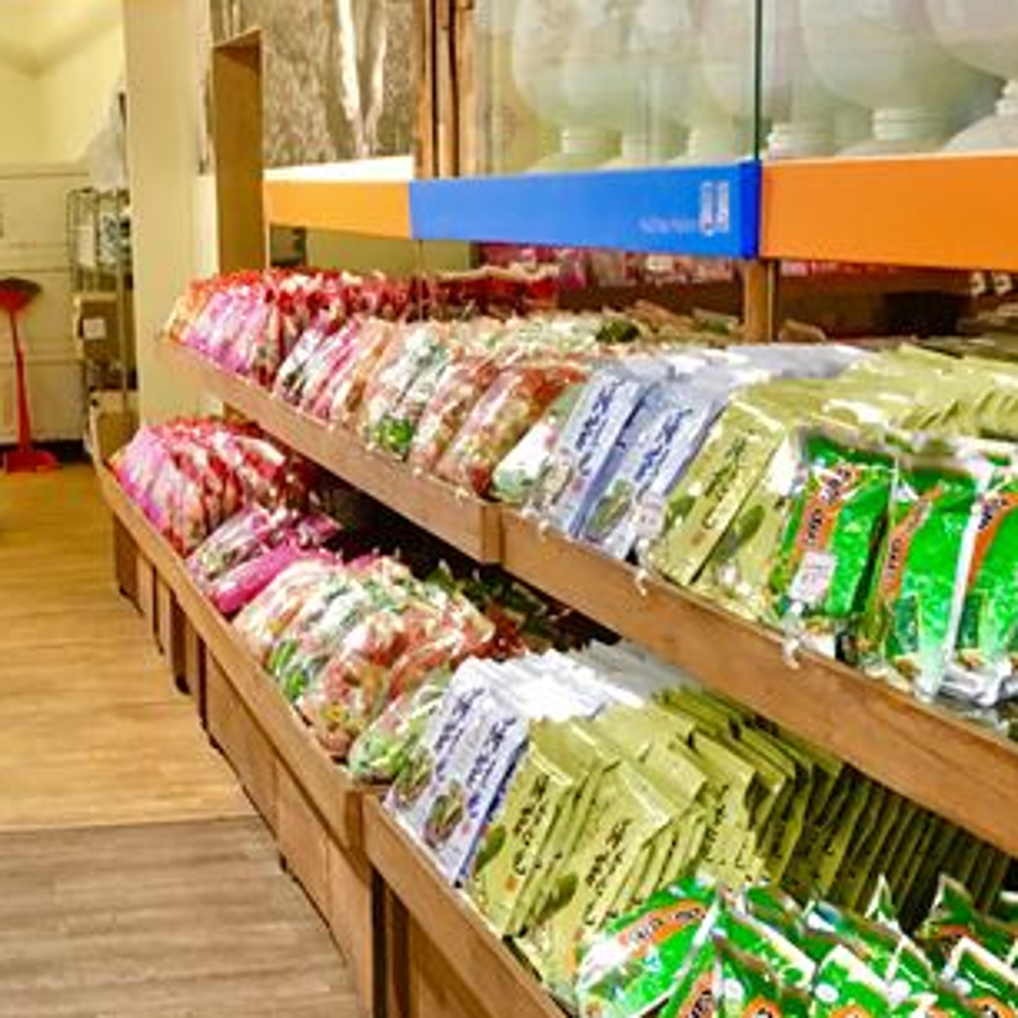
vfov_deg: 25.6
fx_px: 2229
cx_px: 90
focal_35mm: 67
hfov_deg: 24.9
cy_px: 652
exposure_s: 1/15
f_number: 2.2
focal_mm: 4.15
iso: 64
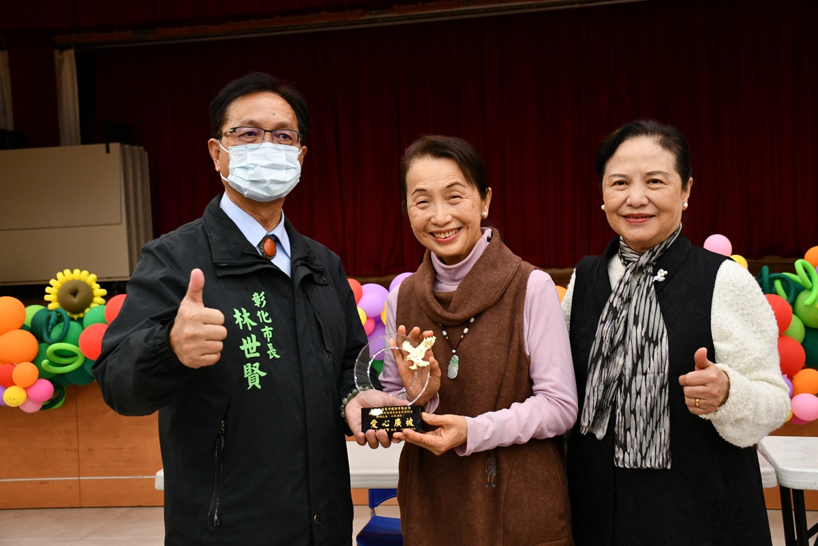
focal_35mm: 40
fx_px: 909
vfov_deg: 33.4
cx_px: 409
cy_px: 273
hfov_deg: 48.5
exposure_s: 1/40
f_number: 4
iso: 1000
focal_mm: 27
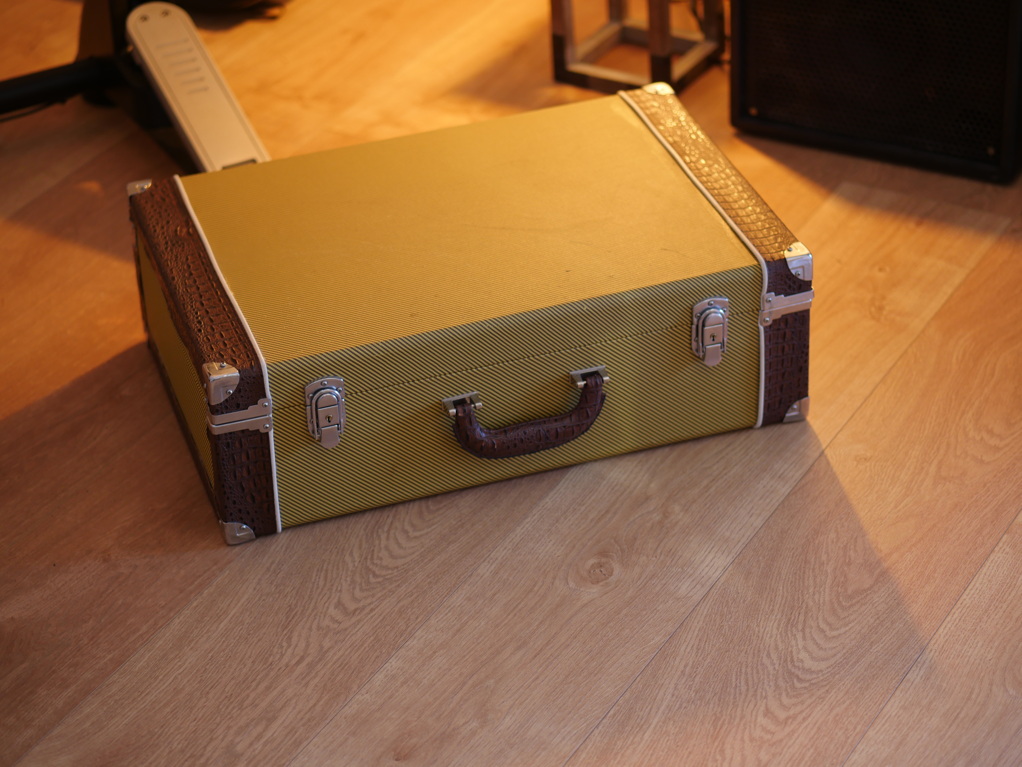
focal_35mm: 86
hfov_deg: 22.8
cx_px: 511
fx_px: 2539
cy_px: 384
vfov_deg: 17.2
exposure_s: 1/25
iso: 200
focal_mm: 43
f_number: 1.7
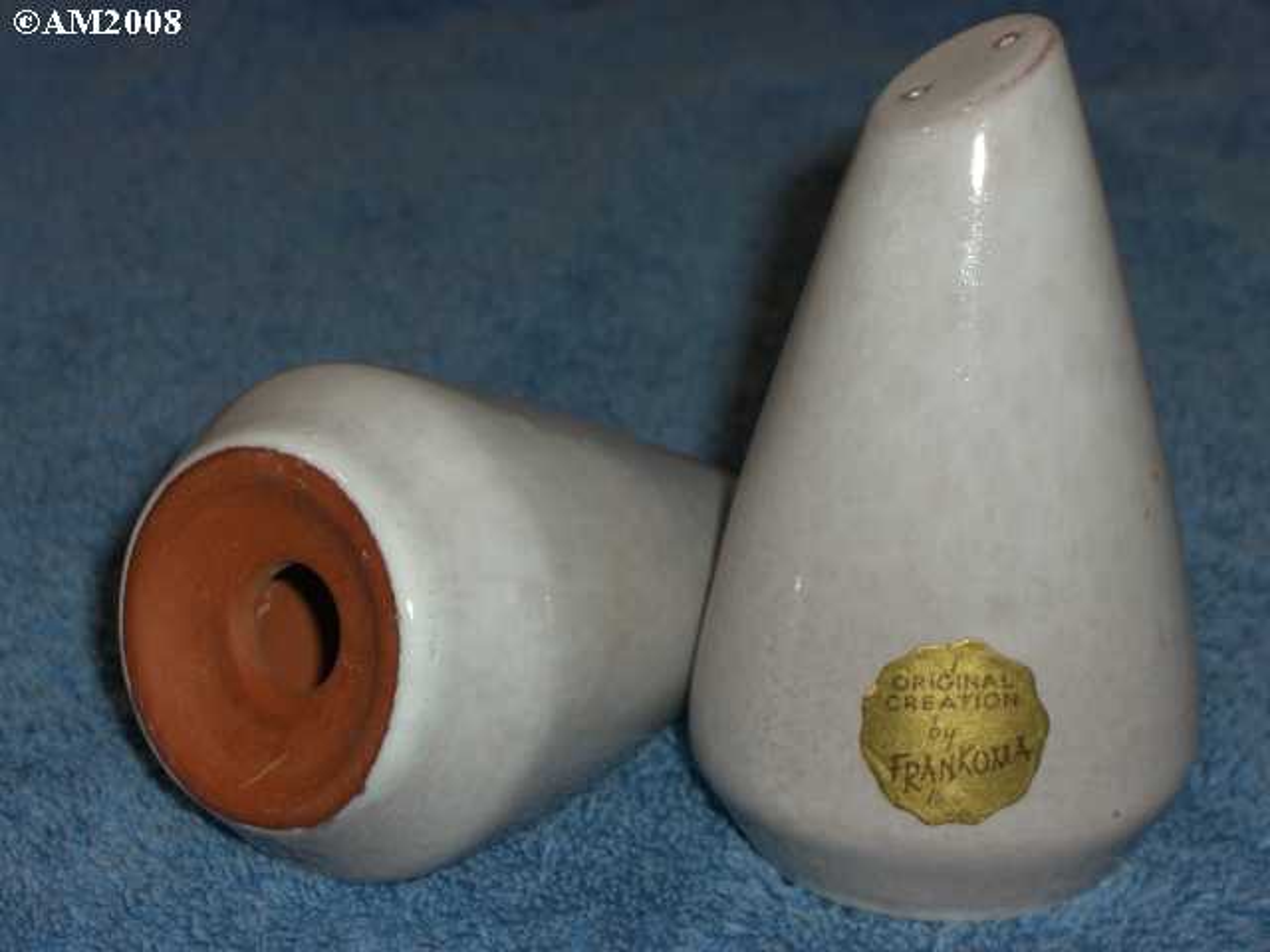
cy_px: 476
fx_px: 4182
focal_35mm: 114
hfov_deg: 17.3
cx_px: 635
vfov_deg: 13.0
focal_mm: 23.7
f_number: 10.8
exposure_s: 1/30
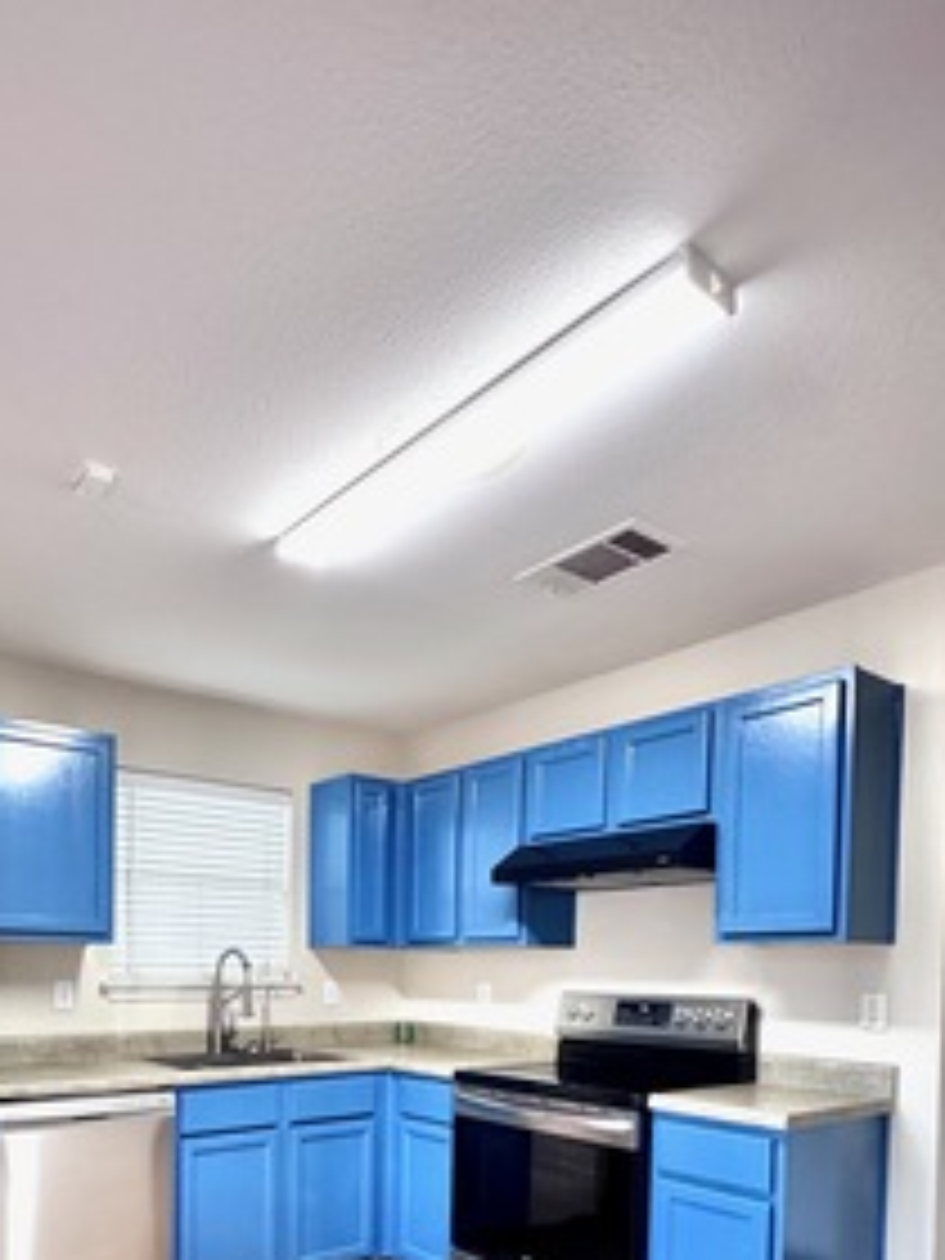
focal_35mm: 24
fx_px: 874
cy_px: 999
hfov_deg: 55.3
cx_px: 292
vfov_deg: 65.5
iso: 250
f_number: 2.2
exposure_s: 1/120
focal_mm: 2.22
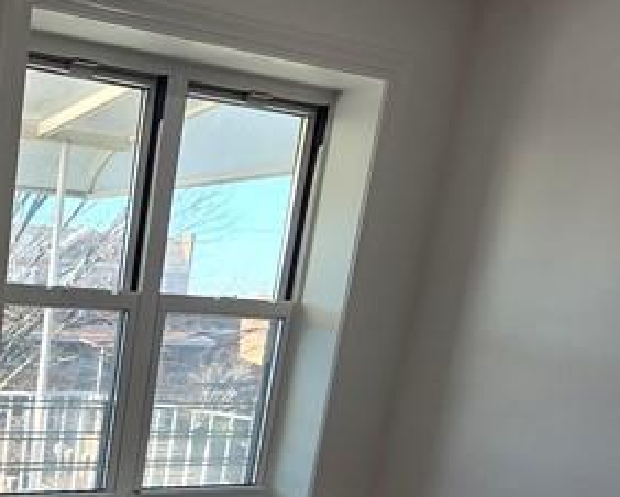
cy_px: 576
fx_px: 845
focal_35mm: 46
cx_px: -167
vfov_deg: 28.9
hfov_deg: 31.8
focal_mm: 2.2
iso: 40
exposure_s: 1/120
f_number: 1.9
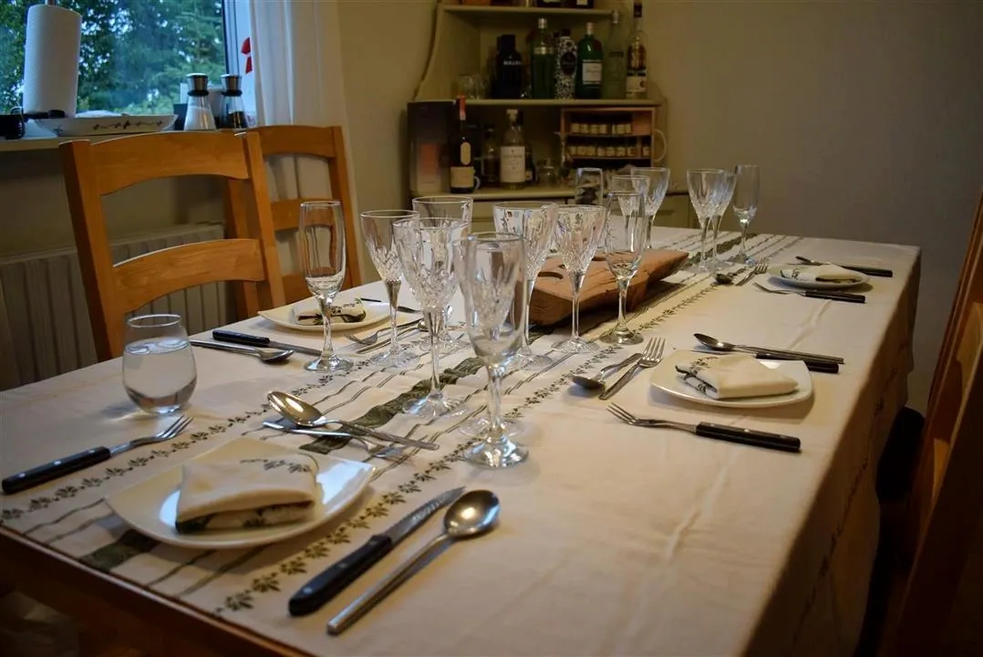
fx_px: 820
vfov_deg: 43.7
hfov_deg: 61.9
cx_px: 492
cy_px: 328
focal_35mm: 30
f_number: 4
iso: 640
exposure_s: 1/60
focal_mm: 20
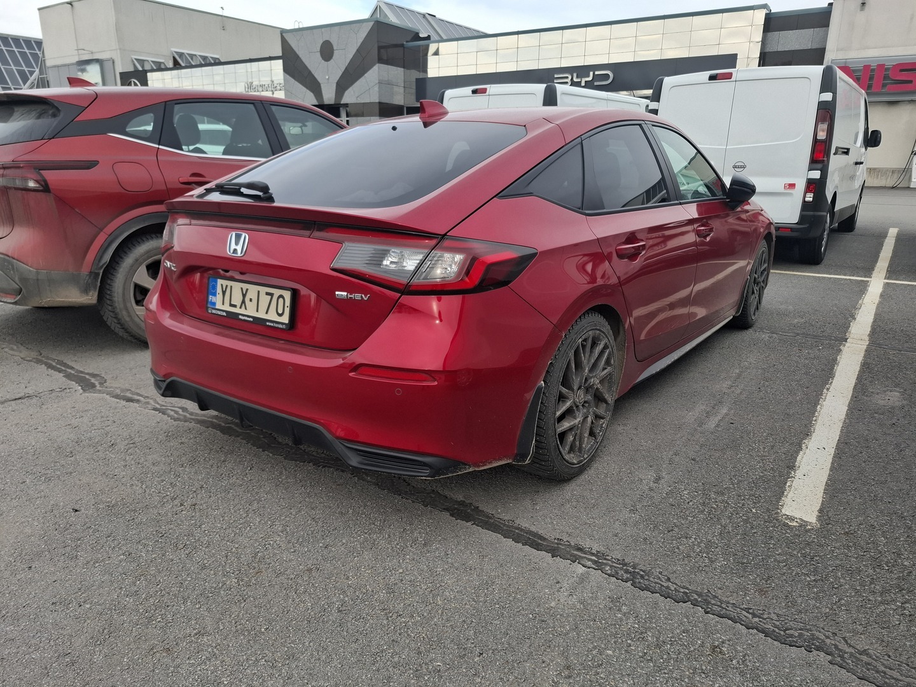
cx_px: 458
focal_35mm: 23
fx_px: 609
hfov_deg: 73.9
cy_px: 344
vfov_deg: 58.9
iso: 50
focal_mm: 5.54
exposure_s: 1/604
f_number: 1.8
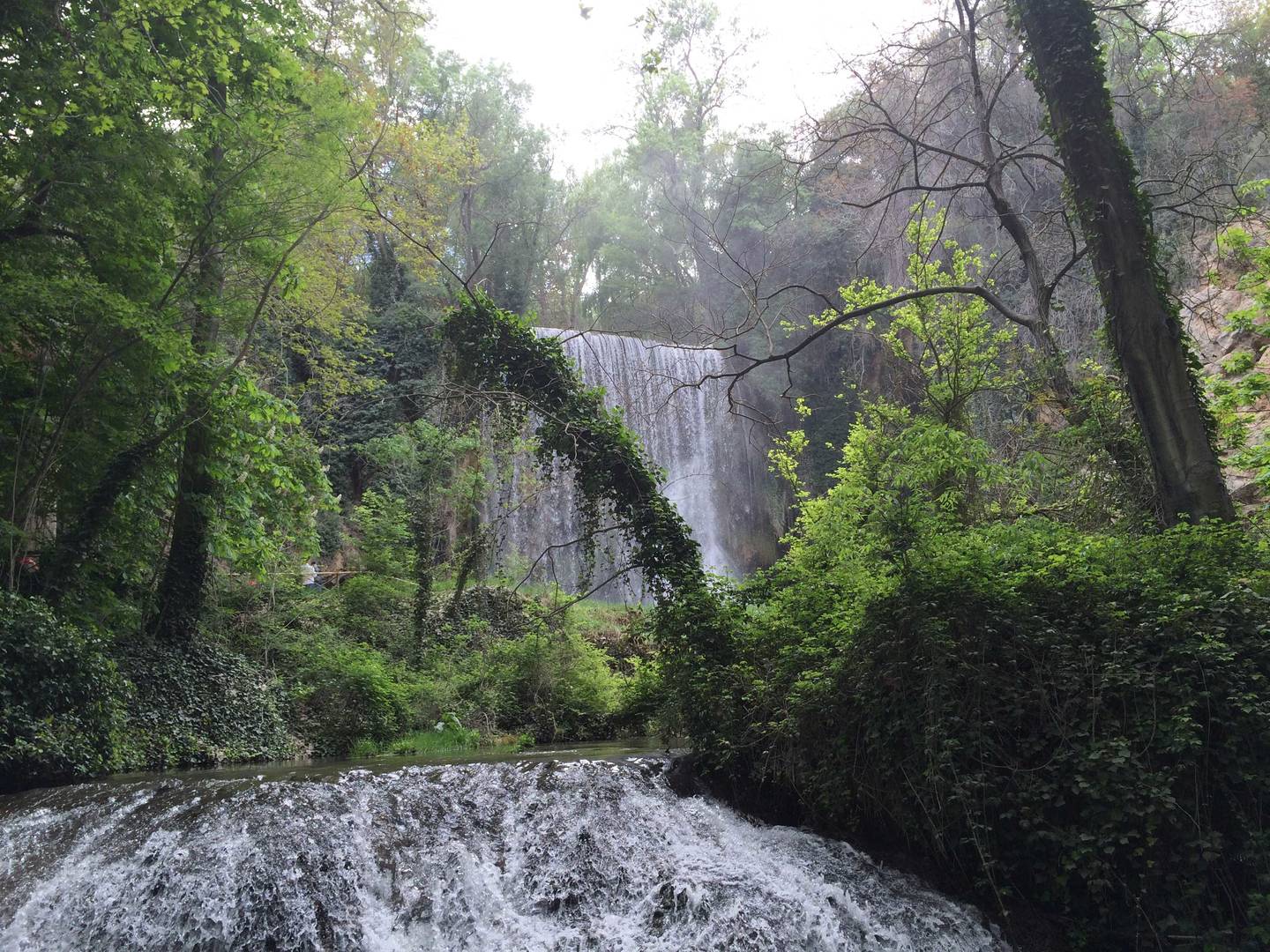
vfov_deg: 48.2
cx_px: 635
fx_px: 1064
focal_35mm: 29
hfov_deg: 61.7
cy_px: 476
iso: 32
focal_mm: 4.15
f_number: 2.2
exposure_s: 1/446
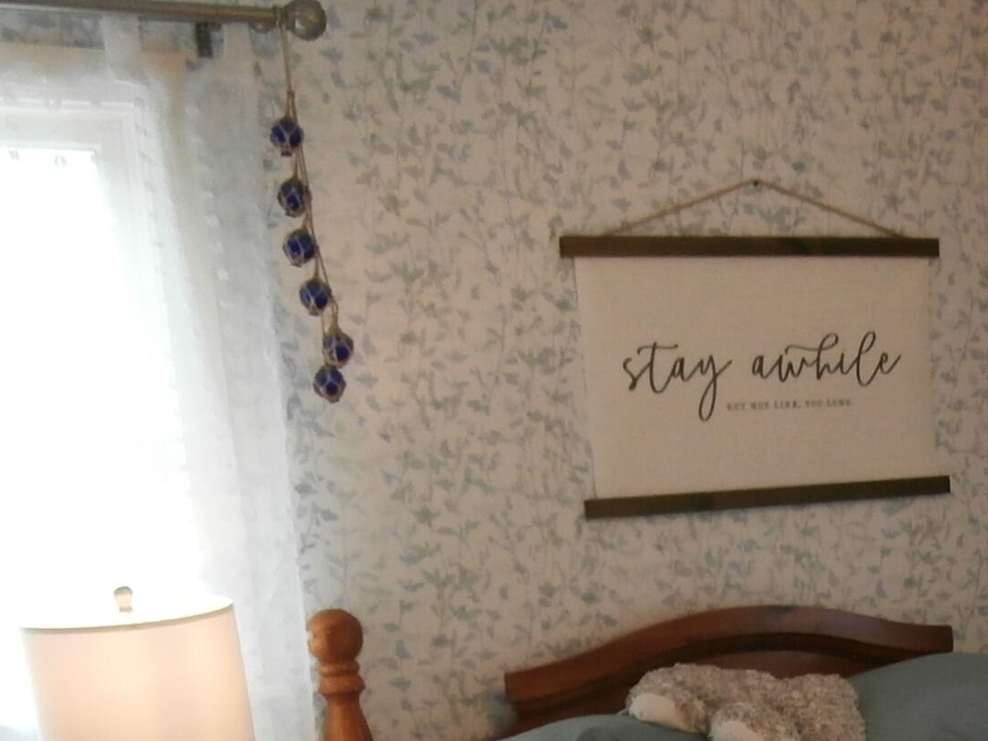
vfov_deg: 20.4
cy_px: 958
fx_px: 1884
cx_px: 897
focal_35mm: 66
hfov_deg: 28.2
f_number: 3
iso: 200
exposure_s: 1/30
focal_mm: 4.2
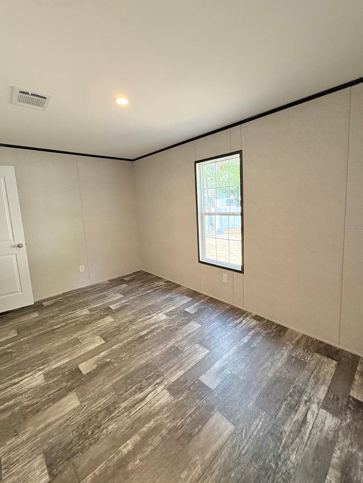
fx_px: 210
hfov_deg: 81.7
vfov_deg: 98.1
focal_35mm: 15
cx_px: 185
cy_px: 228
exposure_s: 1/120
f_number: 2.2
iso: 320
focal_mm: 2.22
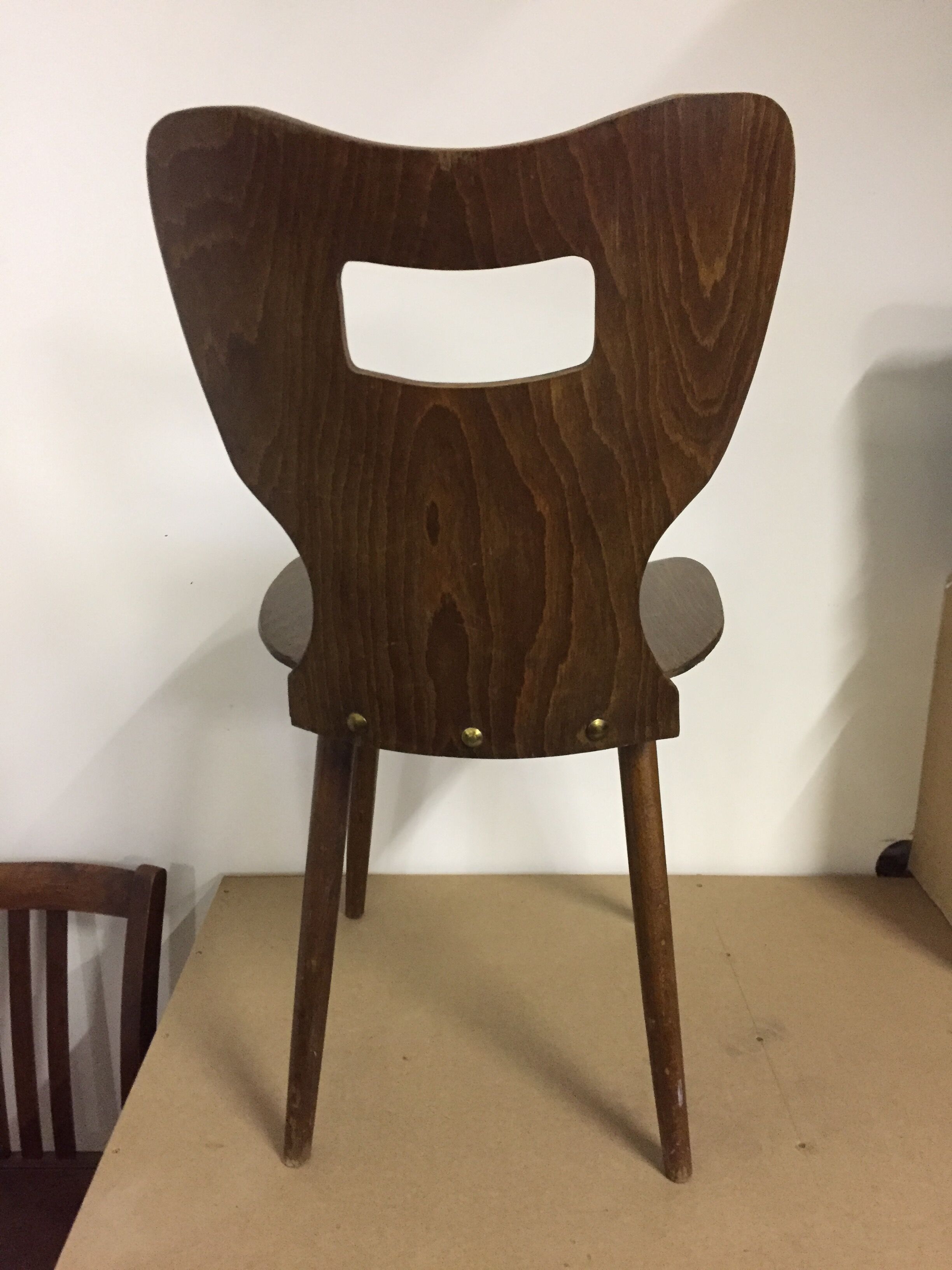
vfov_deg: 61.7
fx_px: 1063
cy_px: 635
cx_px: 476
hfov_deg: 48.2
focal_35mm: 29
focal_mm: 4.15
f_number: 2.2
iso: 400
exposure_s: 1/17
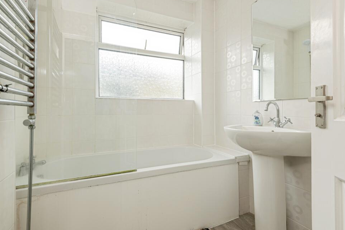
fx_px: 163
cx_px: 166
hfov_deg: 93.3
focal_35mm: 17
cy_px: 111
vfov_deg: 70.4
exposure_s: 1/40
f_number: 8
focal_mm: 16
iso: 250
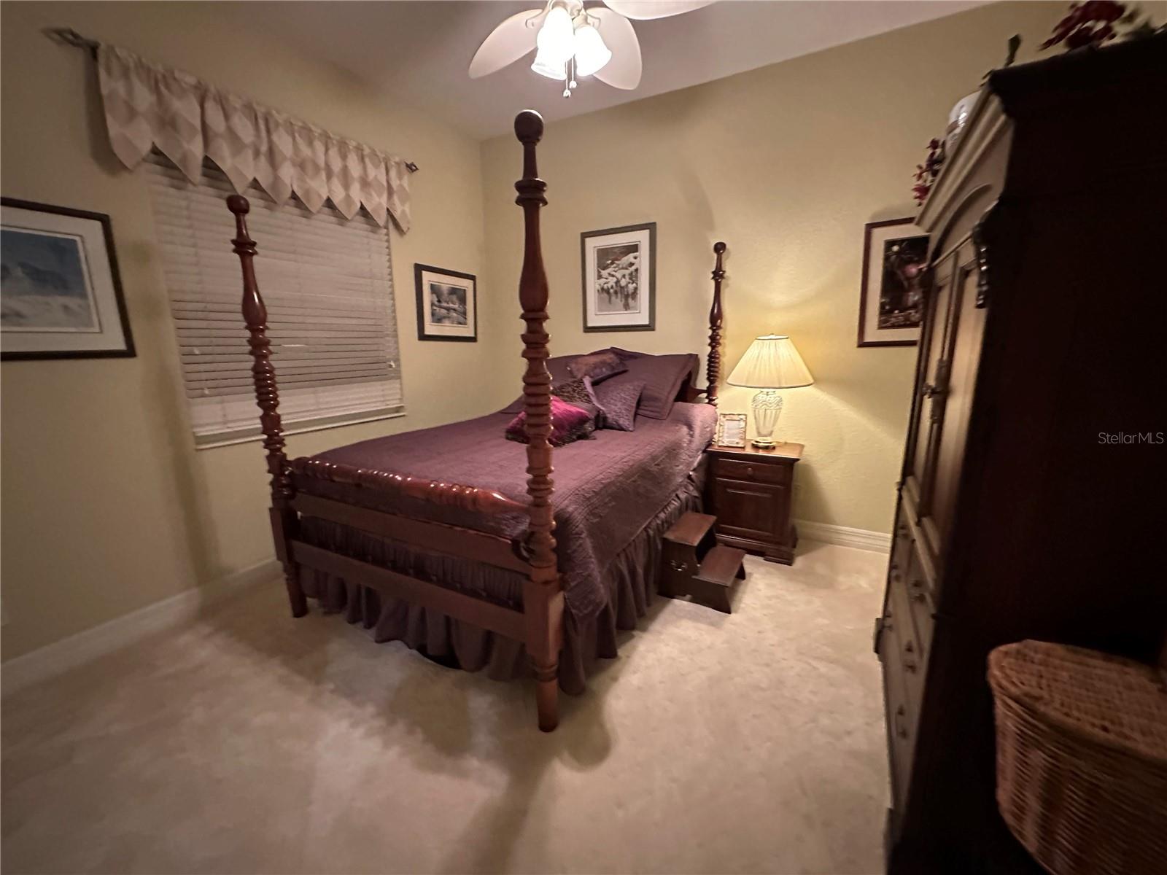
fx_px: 472
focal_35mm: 14
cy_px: 438
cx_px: 584
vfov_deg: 85.7
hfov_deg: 102.1
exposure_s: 1/40
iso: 1000
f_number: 2.2
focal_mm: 2.22
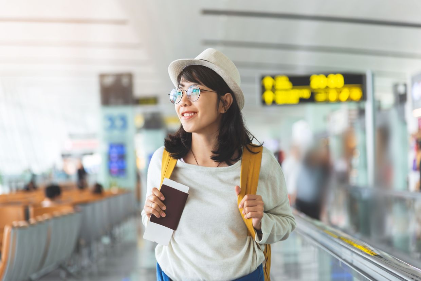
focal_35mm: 120
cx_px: 210
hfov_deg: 17.1
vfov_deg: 11.4
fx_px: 1403
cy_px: 140
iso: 320
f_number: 4
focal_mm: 120
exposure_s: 1/100
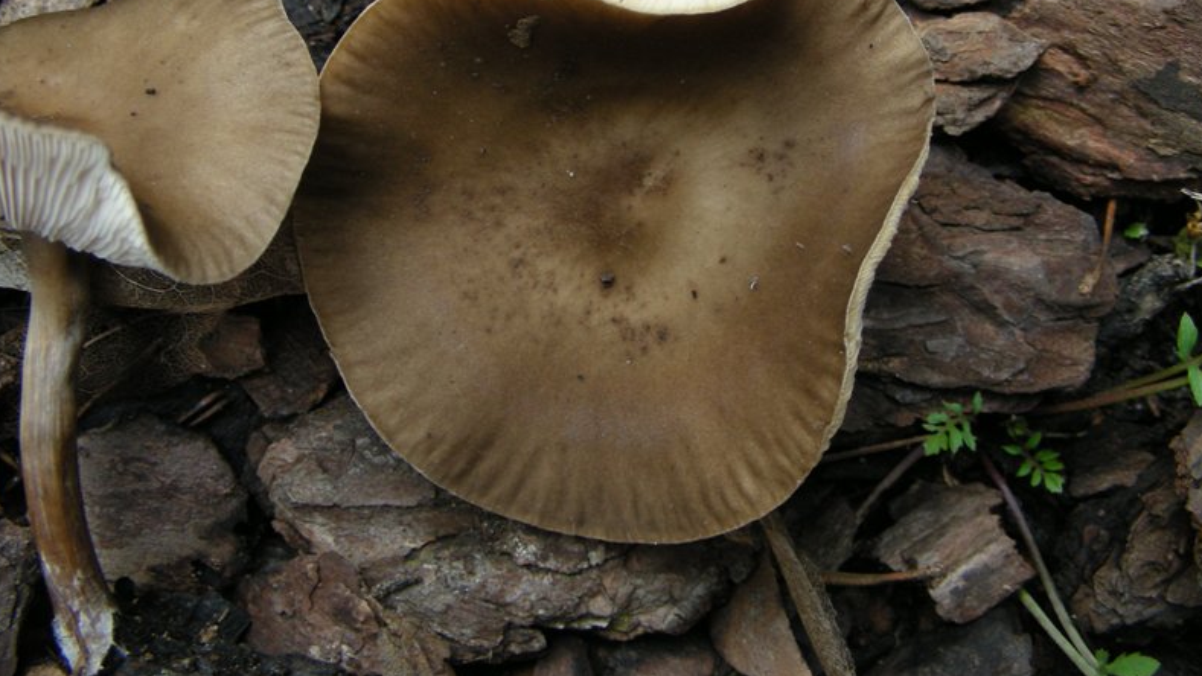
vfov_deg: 28.2
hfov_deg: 48.4
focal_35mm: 42
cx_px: 602
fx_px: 1339
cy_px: 238
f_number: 3.5
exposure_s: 1/30
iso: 105
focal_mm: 6.3
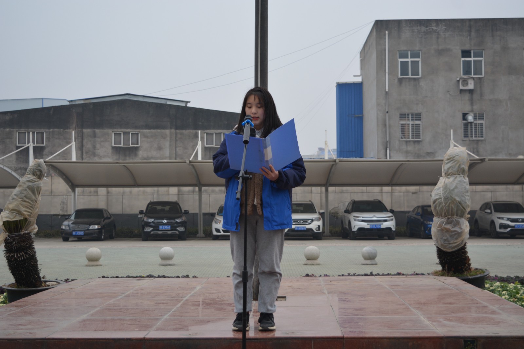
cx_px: 262
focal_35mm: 57
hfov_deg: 35.1
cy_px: 174
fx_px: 830
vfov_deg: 23.8
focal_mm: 38
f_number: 5
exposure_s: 1/100
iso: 400
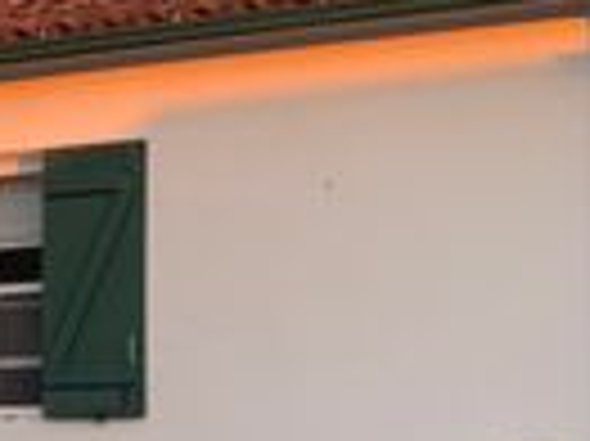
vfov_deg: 12.3
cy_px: 428
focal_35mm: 119
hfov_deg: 15.0
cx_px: -360
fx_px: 2026
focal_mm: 4.25
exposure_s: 1/135
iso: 25
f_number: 1.8
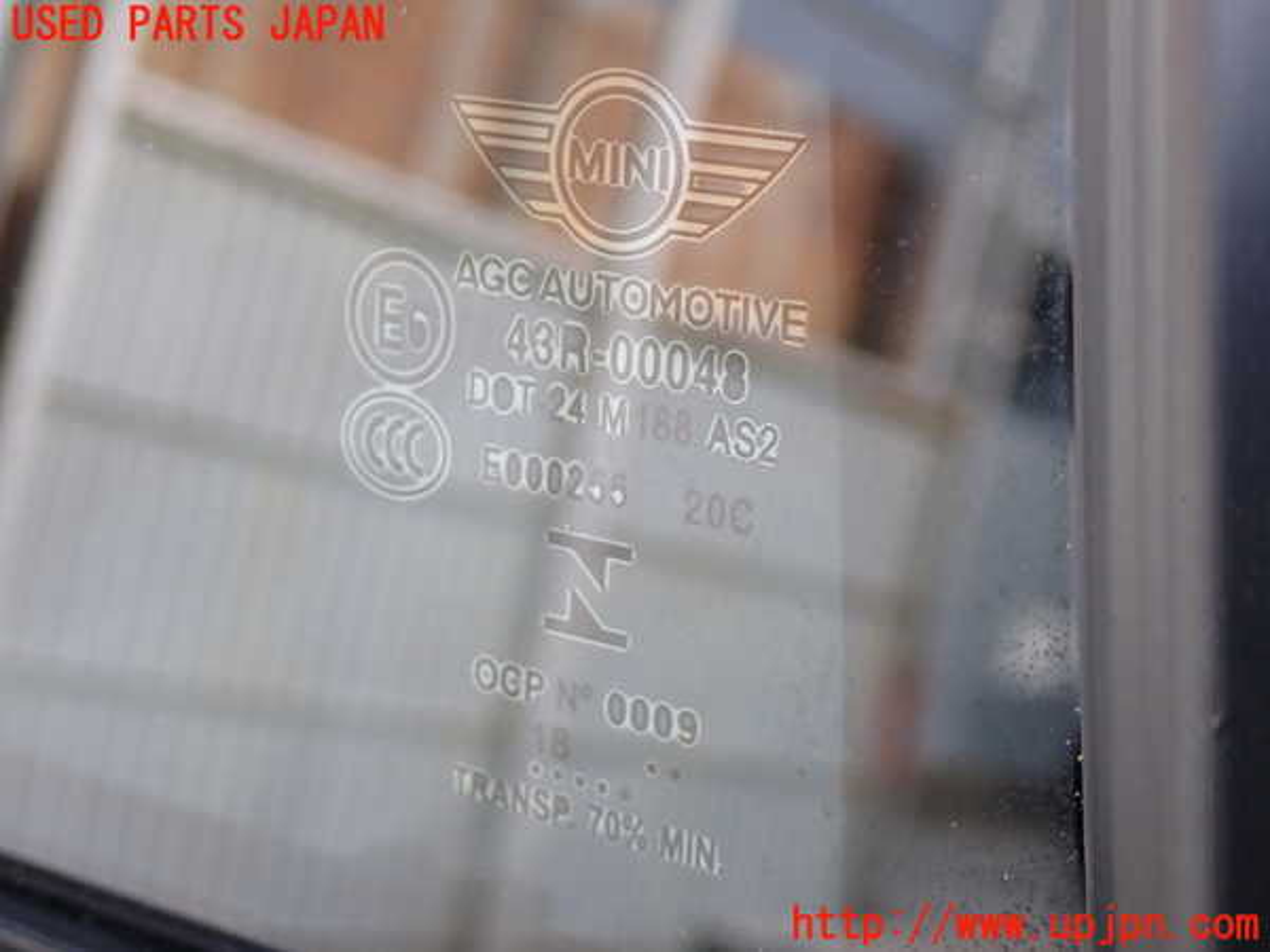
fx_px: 2605
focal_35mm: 71
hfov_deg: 27.4
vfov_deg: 20.7
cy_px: 476
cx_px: 635
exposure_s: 1/80
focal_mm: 12.73
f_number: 3.9
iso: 200
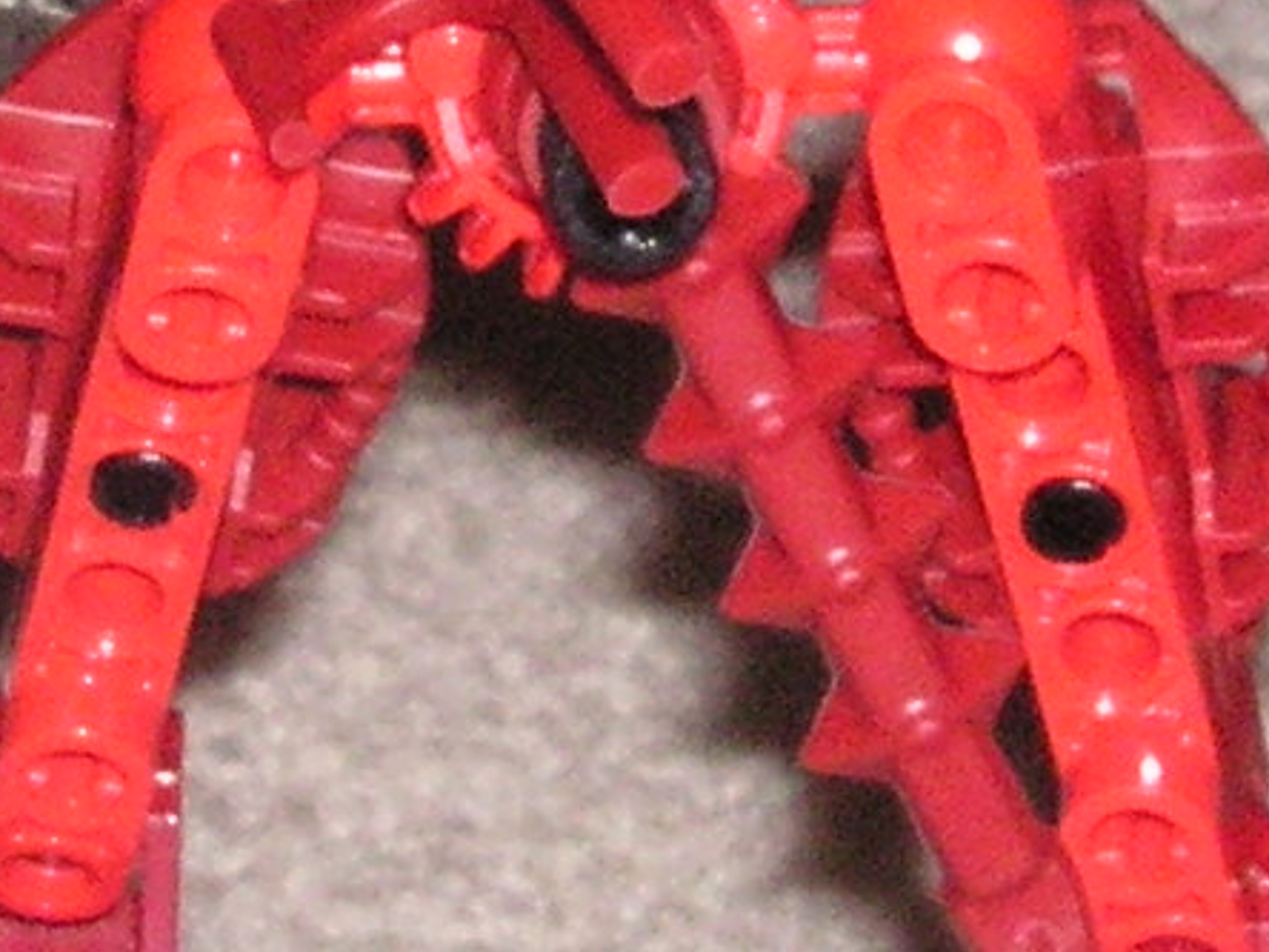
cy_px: 14
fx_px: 8028
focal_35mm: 219
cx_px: 603
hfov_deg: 9.0
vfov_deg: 6.8
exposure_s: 1/45
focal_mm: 6.3
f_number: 6.6
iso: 160
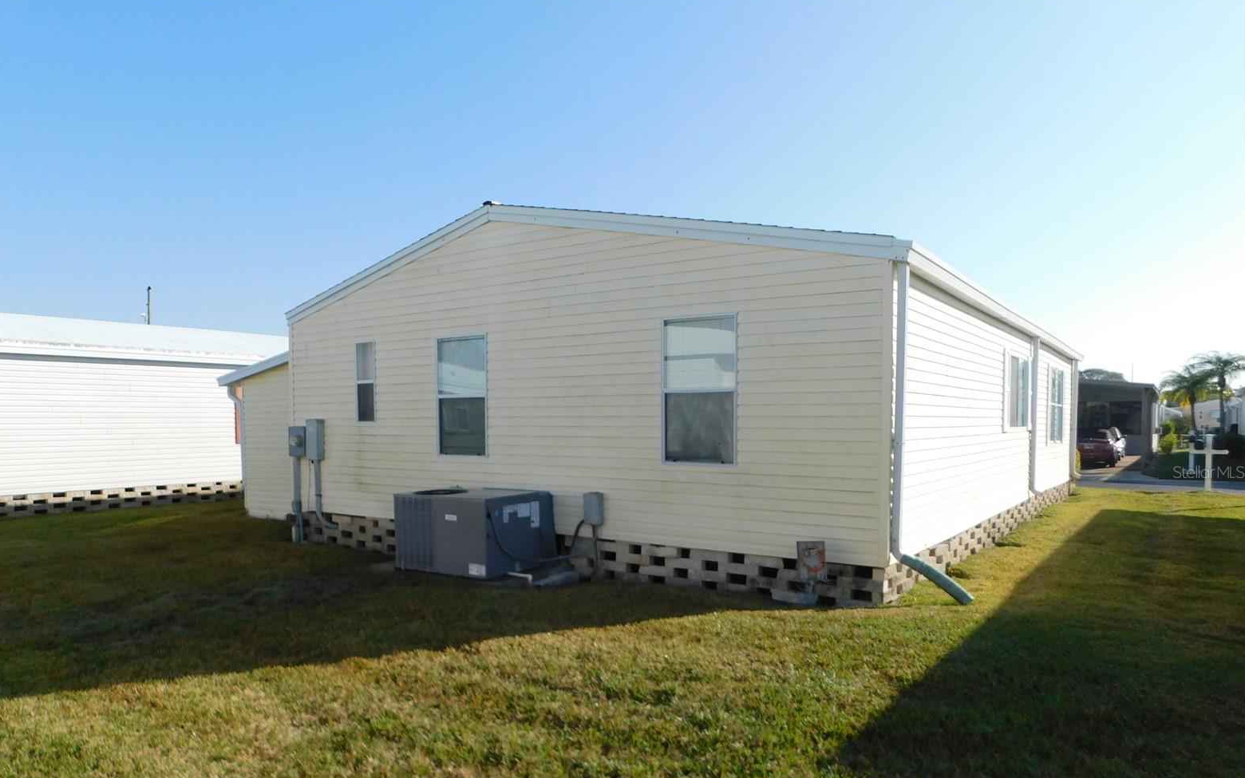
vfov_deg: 48.9
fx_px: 848
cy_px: 472
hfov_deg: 72.5
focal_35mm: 25
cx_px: 610
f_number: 3
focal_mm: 4
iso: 125
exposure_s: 1/1250
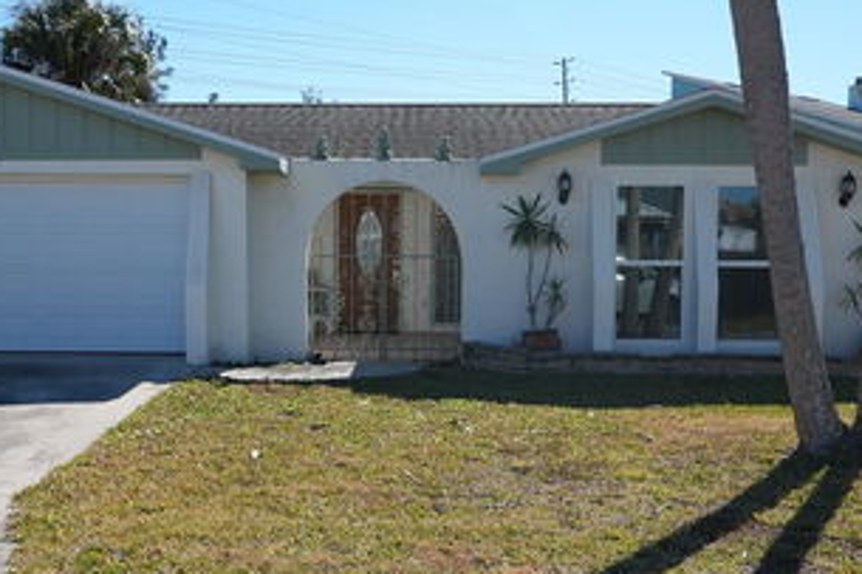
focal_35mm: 47
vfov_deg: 28.5
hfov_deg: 41.7
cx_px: 345
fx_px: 1125
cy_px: 355
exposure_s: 1/320
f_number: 5.6
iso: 80
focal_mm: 28
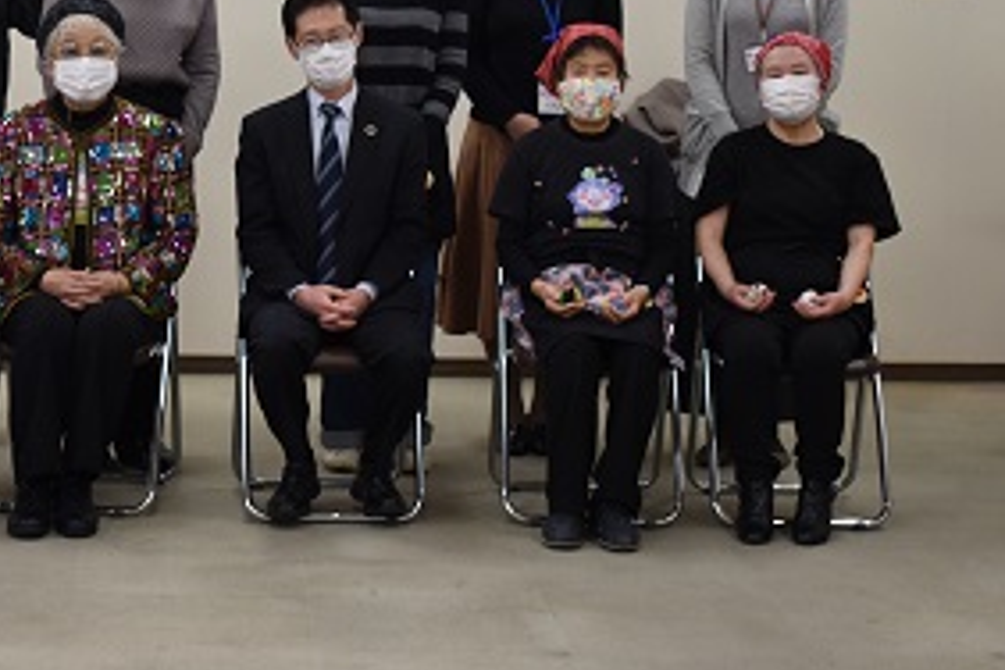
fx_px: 2847
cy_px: 214
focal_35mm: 102
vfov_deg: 13.4
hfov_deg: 19.9
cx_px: 296
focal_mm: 40
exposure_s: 1/80
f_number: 4.8
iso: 400
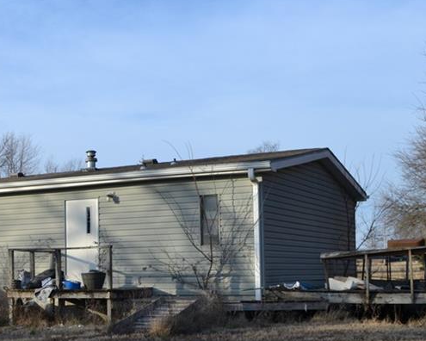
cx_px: 16
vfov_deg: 23.7
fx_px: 807
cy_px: 246
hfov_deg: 28.1
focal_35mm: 64
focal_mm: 22
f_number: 7.1
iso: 100
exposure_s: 1/200
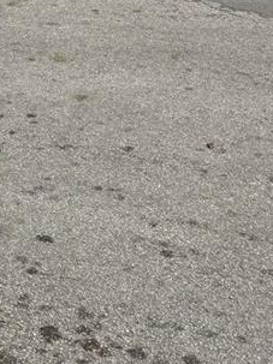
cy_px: -228
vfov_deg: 17.8
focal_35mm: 95
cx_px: -10
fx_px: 1000
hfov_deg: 15.2
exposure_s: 1/7353
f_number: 1.78
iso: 80
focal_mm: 6.76
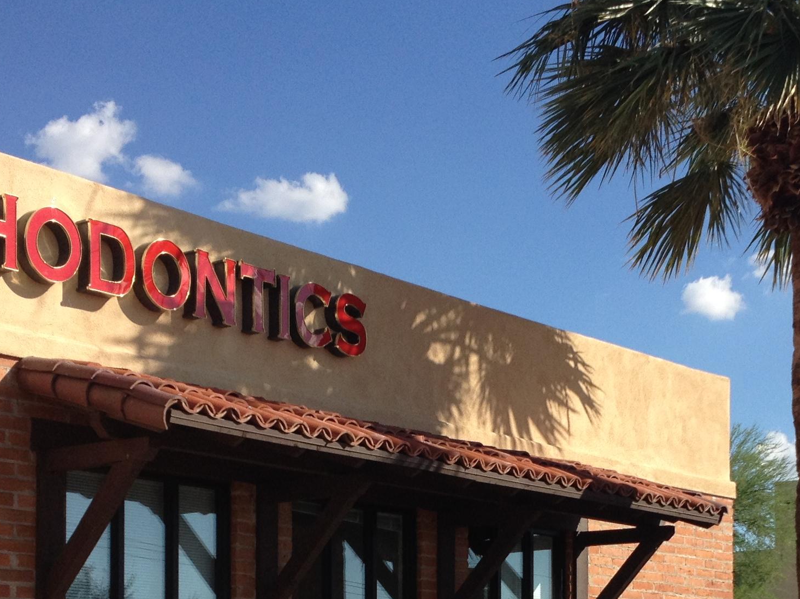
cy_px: 628
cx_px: 473
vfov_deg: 18.3
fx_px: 1802
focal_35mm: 78
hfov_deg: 25.0
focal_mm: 4.28
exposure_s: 1/1727
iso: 64
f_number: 2.4
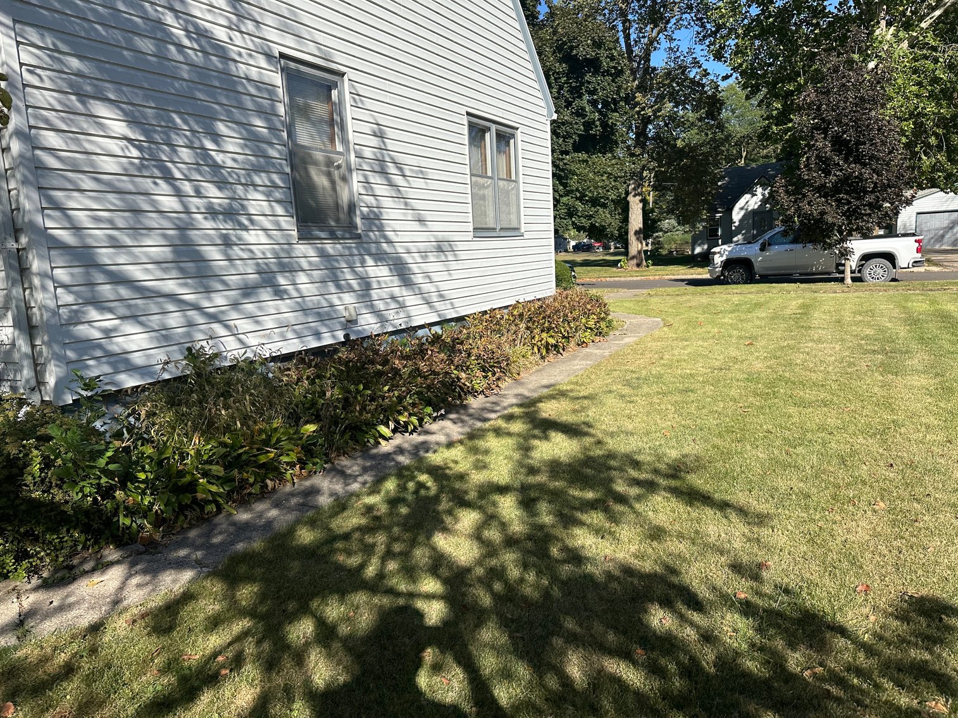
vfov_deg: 56.8
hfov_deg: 71.6
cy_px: 359
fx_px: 664
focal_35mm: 24
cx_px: 479
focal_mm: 6.86
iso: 80
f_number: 1.78
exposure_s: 1/3861
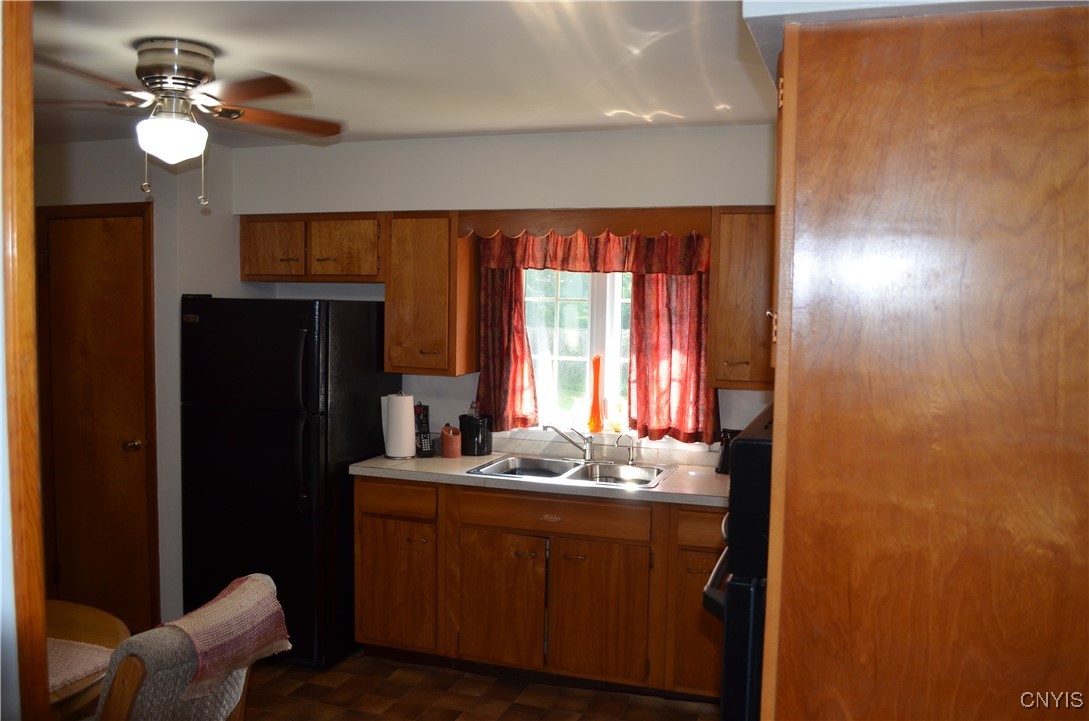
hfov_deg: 62.0
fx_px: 906
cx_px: 544
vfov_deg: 43.4
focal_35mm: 30
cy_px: 360
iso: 400
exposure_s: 1/80
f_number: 3.8
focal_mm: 20
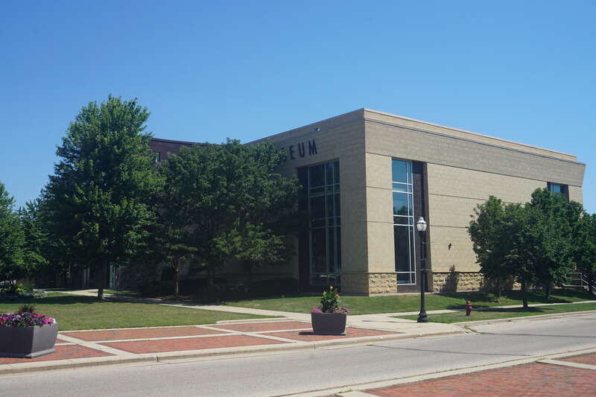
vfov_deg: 35.5
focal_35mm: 38
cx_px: 298
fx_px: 621
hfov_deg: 51.3
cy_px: 198
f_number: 11
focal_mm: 25
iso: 100
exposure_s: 1/125
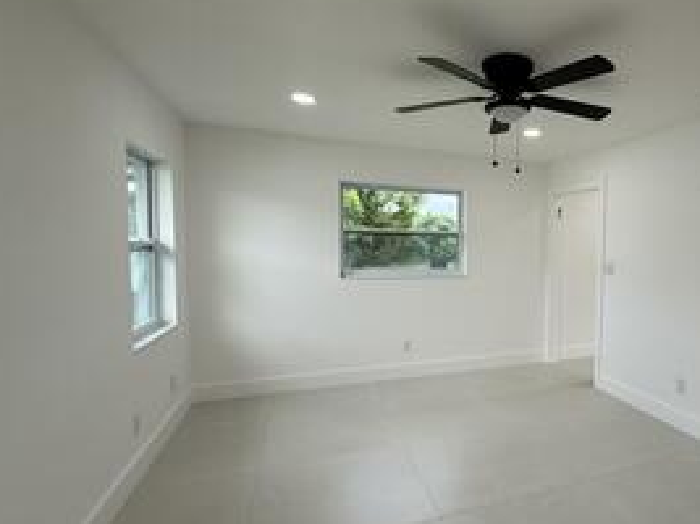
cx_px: 506
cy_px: 270
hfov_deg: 74.6
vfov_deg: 63.4
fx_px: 424
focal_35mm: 21
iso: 64
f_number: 2.2
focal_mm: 2.22
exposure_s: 1/120
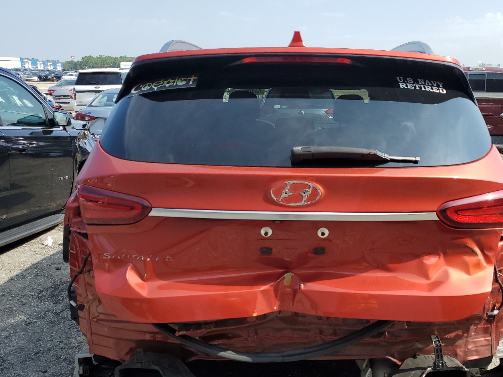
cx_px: 294
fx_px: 479
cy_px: 227
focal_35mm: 33
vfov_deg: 42.7
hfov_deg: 55.1
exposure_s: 1/2000
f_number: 1.5
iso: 50
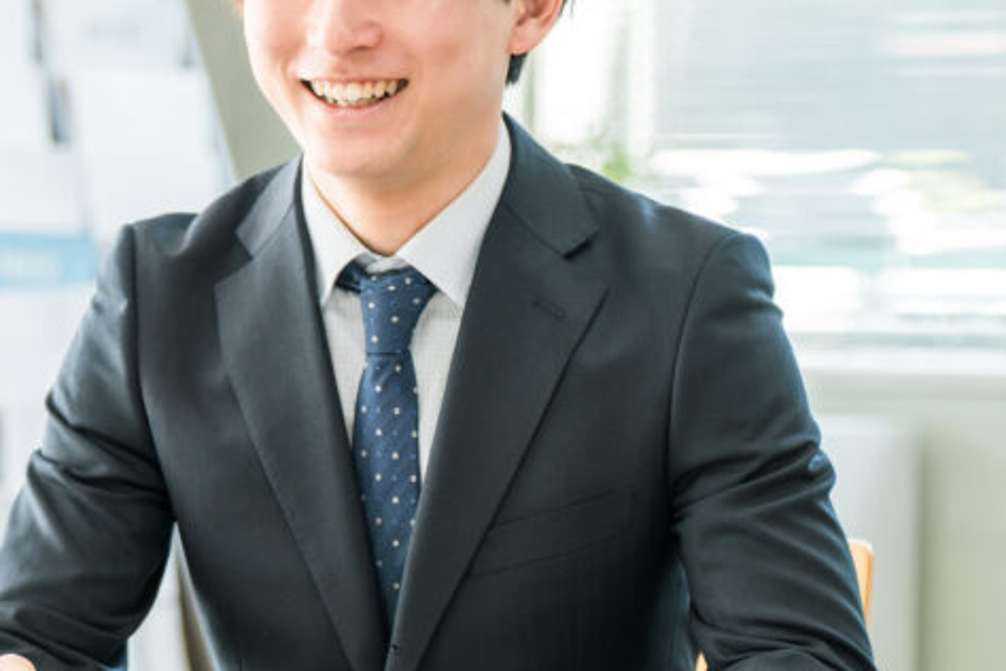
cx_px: 42
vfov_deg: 7.9
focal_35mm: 173
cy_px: 330
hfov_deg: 11.8
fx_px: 4834
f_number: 2.5
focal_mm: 80
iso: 200
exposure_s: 1/200
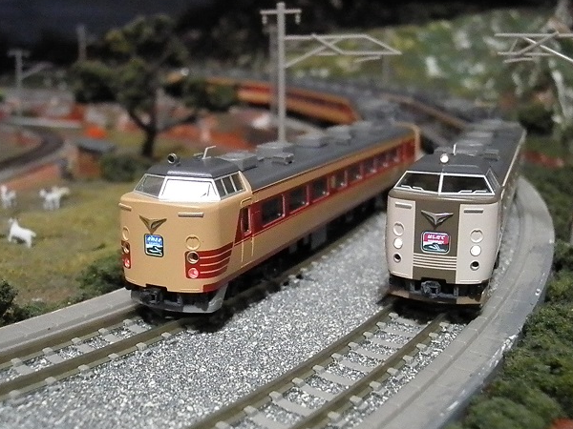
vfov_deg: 34.3
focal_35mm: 42
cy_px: 215
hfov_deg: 44.8
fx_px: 695
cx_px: 285
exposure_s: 1/60
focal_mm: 7.3
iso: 3200
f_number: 3.9
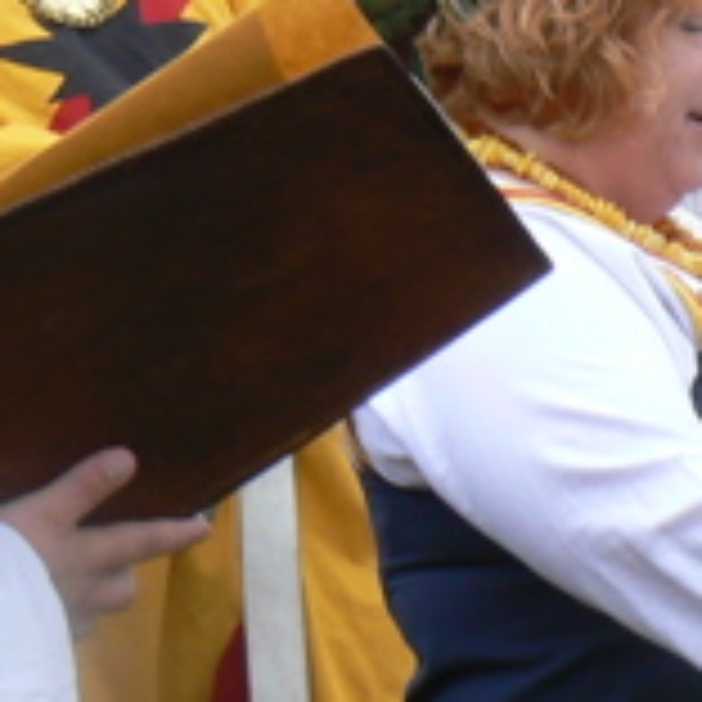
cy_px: 774
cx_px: 1566
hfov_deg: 7.3
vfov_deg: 7.7
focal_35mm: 226
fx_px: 5185
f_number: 5.6
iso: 80
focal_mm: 8.3
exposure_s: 1/125
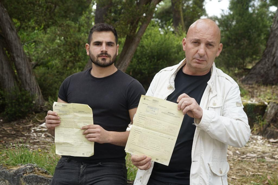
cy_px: 92
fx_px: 517
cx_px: 139
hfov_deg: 30.1
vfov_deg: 20.3
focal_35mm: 67
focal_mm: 67
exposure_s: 1/160
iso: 200
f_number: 7.1
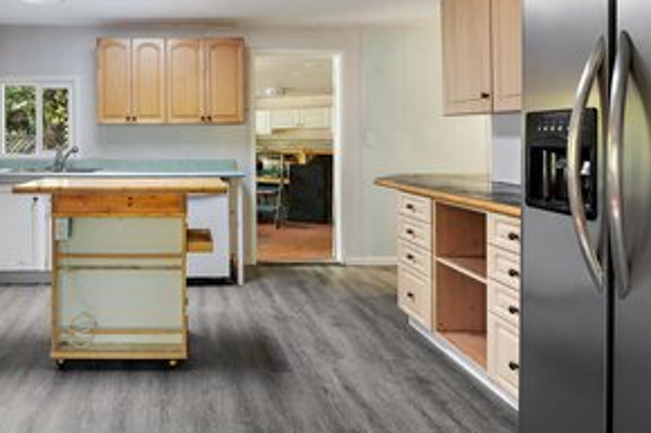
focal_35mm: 24
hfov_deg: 70.0
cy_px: 126
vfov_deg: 51.5
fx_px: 434
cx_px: 183
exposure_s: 1/1.67
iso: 400
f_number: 7.1
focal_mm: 16
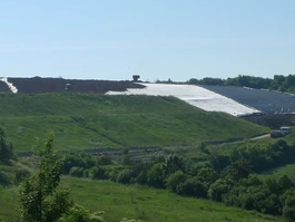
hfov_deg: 17.8
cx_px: 185
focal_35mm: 110
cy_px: 115
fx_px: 938
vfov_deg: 13.5
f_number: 7.1
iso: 80
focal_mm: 8.8
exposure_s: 1/500
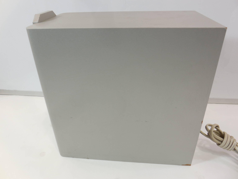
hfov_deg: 67.3
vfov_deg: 53.1
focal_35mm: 26
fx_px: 179
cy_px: 90
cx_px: 119
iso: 125
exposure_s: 1/50
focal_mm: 4.6
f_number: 3.5
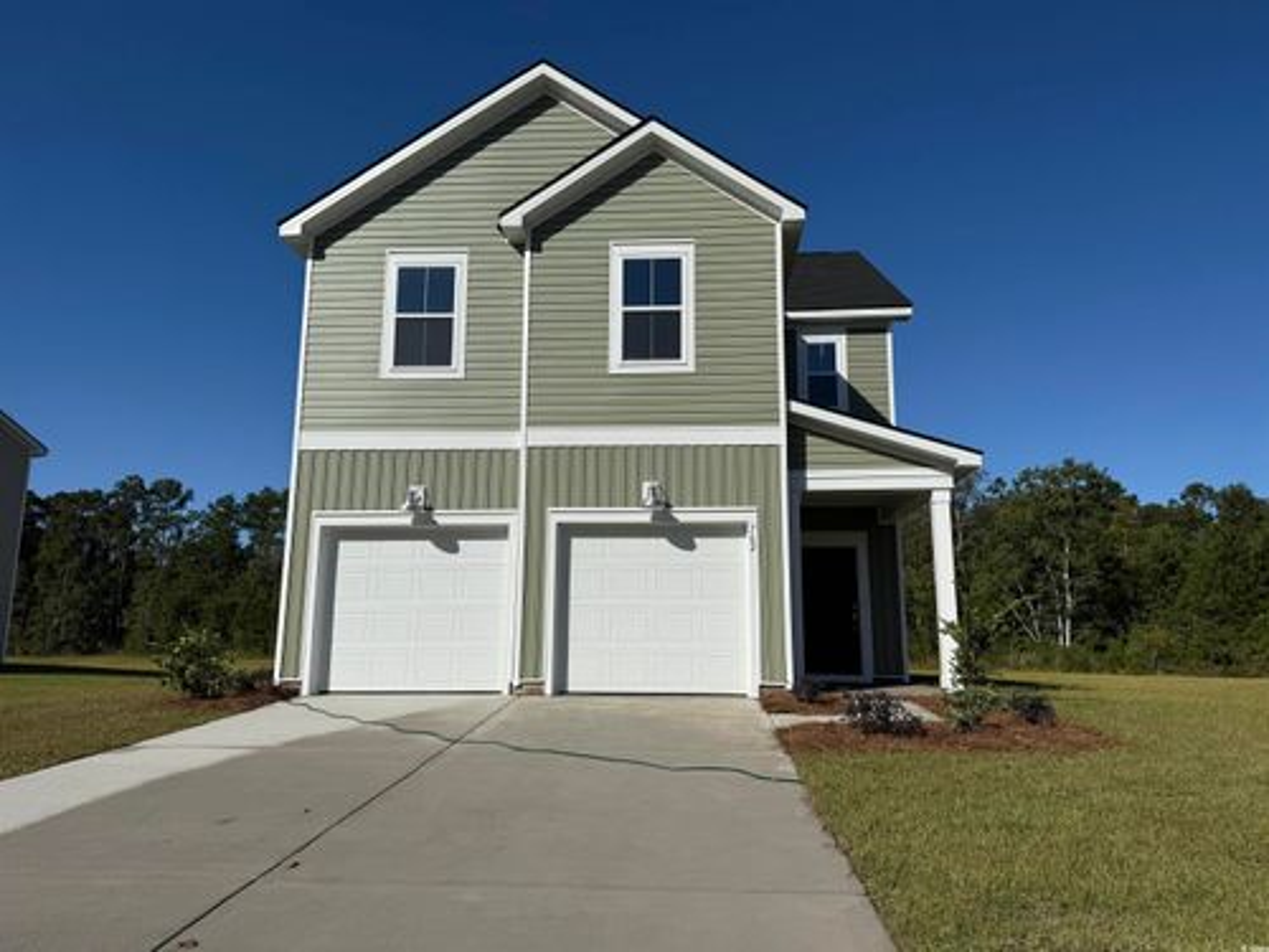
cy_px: 476
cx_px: 634
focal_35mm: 24
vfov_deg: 56.8
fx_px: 880
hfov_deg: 71.6
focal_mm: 6.76
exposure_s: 1/11905
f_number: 1.78
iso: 80
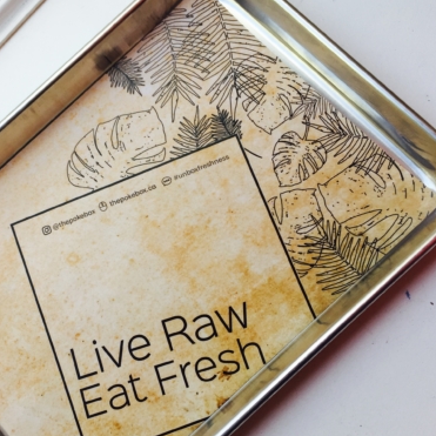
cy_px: 250
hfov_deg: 37.6
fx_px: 627
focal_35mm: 44
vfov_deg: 38.3
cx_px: 123
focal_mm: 4.15
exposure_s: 1/120
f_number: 2.2
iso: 32
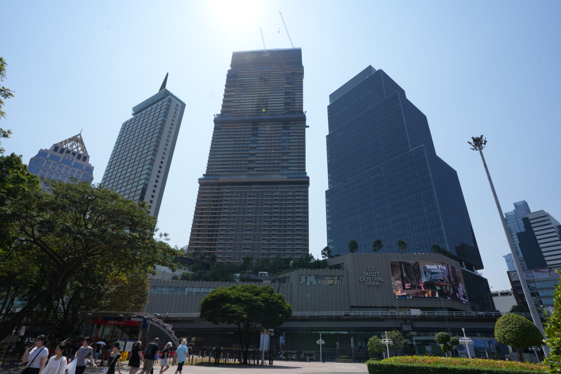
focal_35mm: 20
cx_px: 280
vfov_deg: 61.9
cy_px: 187
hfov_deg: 84.0
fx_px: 312
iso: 100
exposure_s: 1/400
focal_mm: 20
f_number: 8
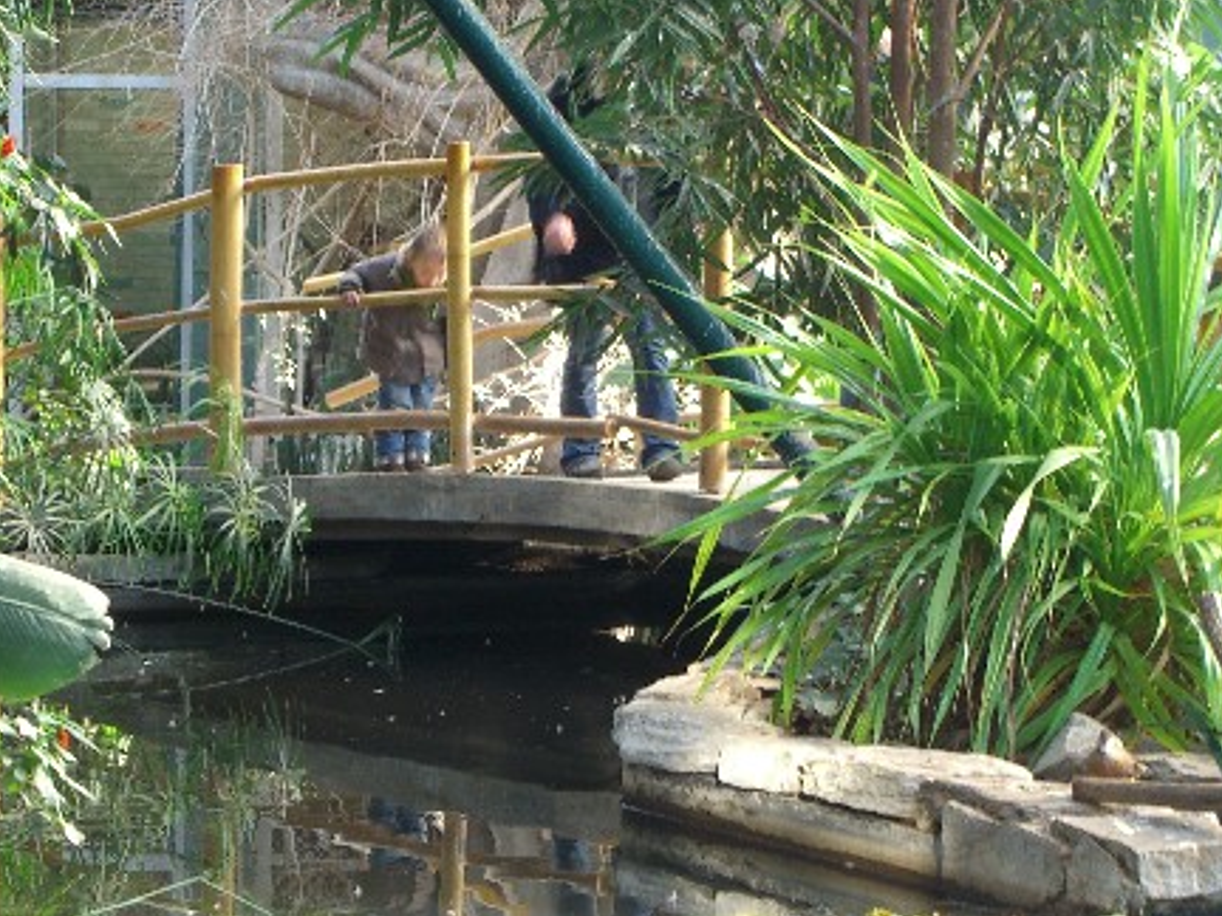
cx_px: 492
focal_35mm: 135
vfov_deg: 11.0
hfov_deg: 14.6
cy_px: 529
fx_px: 4766
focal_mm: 19.7
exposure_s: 1/20
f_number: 4.8
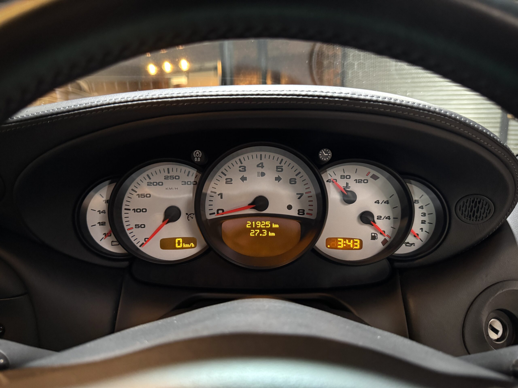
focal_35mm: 24
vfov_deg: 56.8
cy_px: 194
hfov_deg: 71.6
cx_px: 259
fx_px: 359
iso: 800
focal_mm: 6.76
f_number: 1.78
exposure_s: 1/30
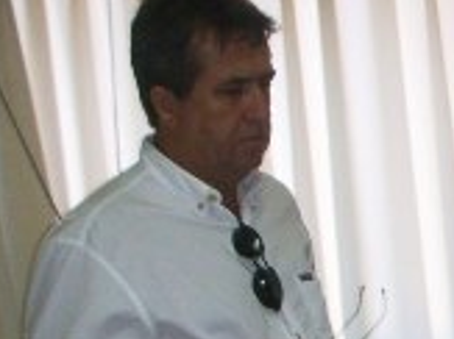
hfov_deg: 15.4
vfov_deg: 12.1
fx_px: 1573
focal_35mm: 120
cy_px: 382
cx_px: 646
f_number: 3.5
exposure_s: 1/45
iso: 100
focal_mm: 6.6
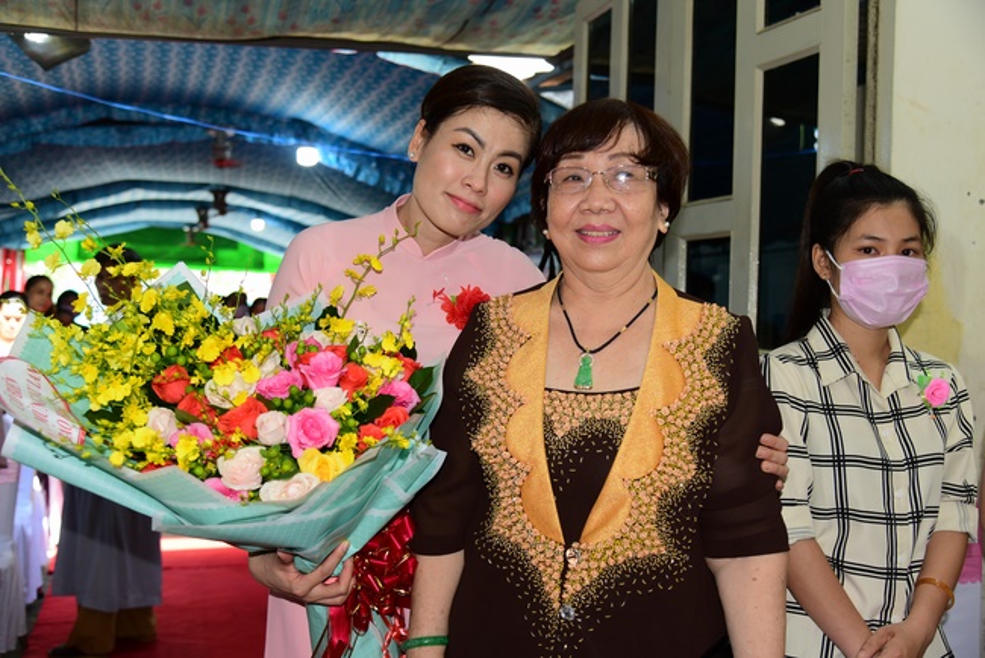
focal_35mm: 38
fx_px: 1040
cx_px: 492
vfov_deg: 35.1
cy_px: 329
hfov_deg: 50.7
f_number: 4
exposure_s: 1/60
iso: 320
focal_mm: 38
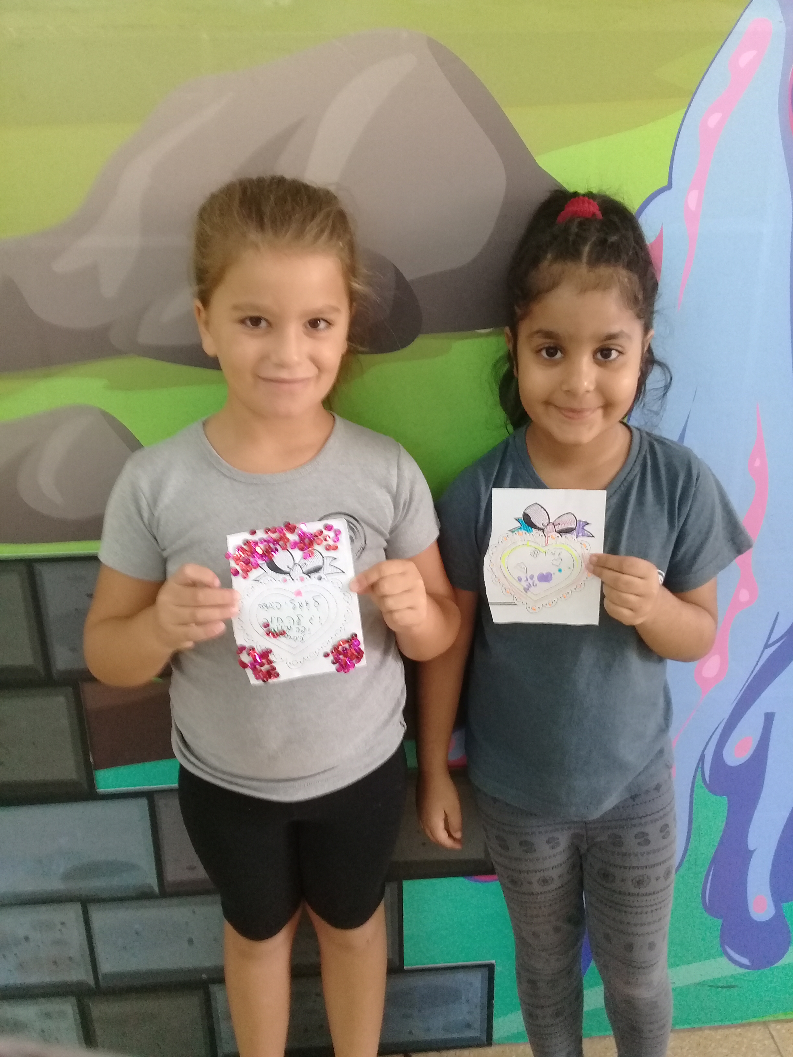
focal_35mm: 31
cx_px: 396
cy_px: 528
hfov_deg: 45.4
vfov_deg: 58.4
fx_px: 947
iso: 125
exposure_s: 1/33
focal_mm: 3.3
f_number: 2.2
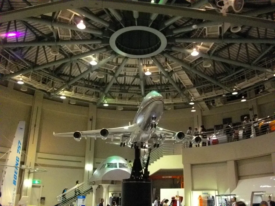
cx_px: 138
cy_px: 103
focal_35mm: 32
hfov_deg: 56.8
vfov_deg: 44.2
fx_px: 254
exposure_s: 1/40
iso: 800
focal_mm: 5.7
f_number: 2.9
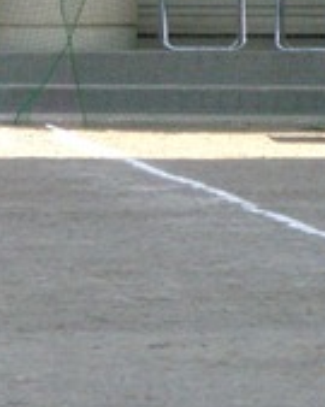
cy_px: 120
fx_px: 13454
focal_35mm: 1118
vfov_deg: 1.7
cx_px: -106
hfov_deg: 1.4
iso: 400
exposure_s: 1/640
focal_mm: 53.6
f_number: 4.6
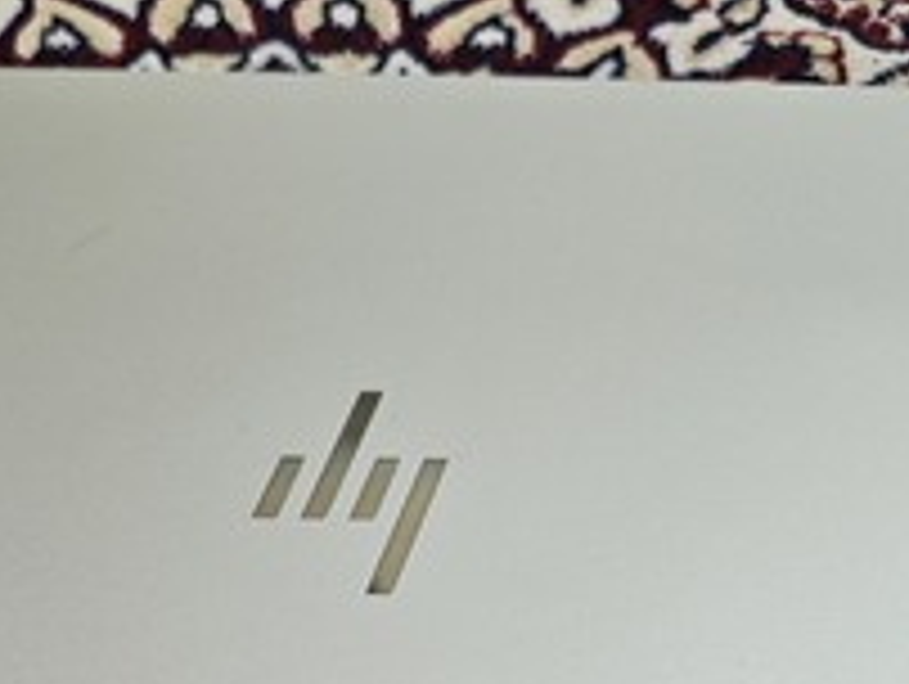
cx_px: 286
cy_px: 767
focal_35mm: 52
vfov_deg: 25.8
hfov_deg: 36.3
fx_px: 1367
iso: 200
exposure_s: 1/120
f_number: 1.7
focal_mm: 6.3
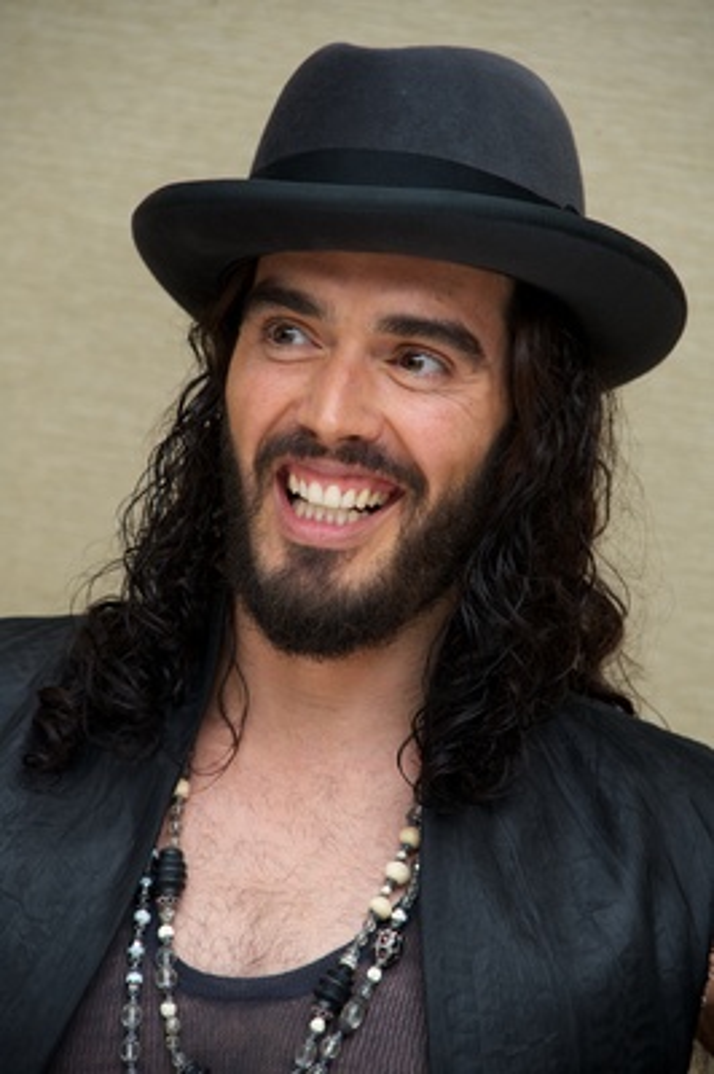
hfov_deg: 7.4
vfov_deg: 11.1
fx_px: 5513
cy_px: 537
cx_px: 357
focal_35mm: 185
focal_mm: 185
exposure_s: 1/100
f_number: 8
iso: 400
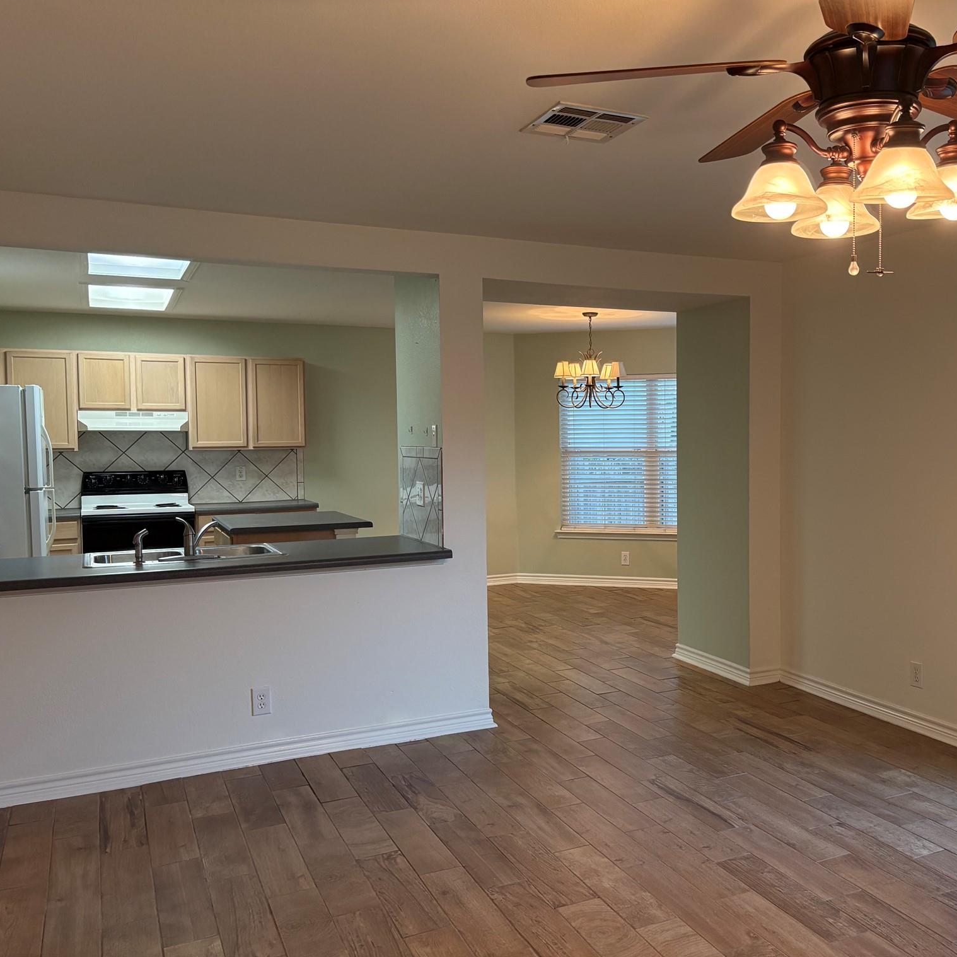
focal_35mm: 31
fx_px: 970
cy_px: 474
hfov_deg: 51.7
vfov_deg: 52.5
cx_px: 622
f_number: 1.6
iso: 250
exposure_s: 1/120
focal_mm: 5.96
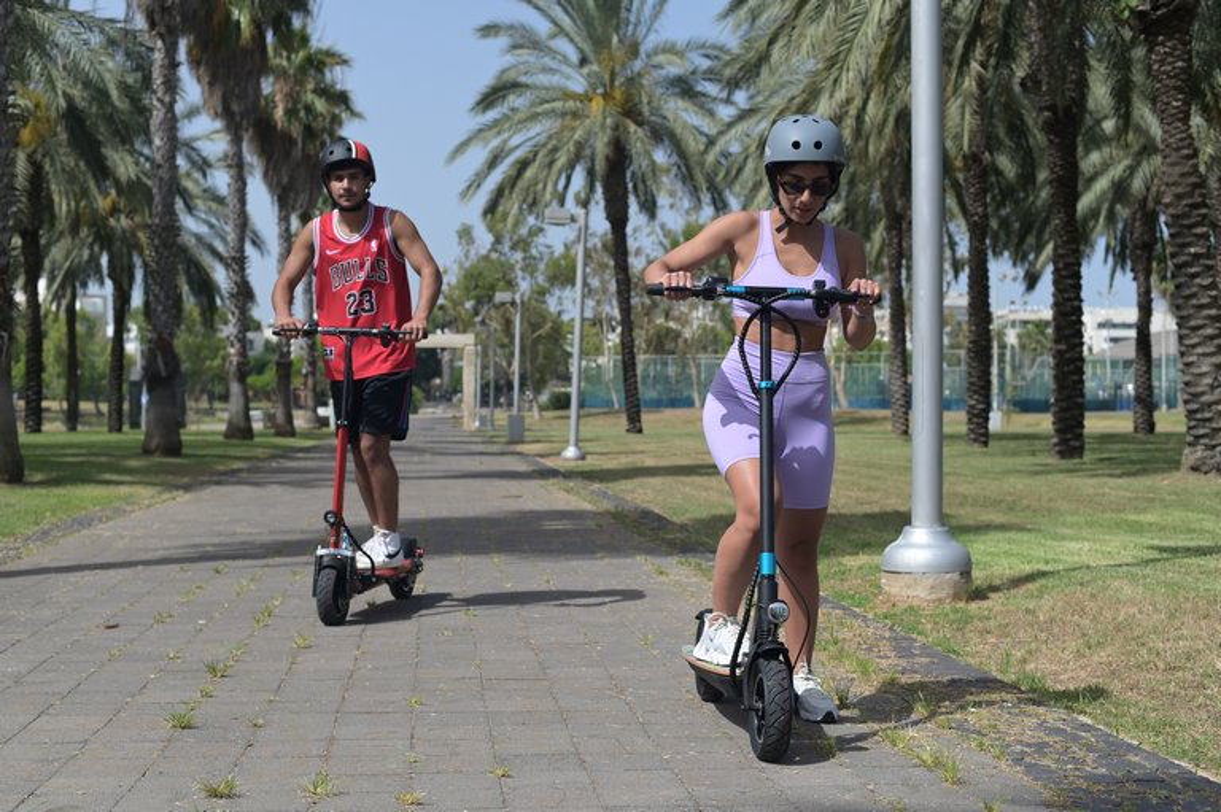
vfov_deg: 27.0
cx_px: 610
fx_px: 1695
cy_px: 406
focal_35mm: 50
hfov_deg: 39.6
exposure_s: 1/2500
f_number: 5.6
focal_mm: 50
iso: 400
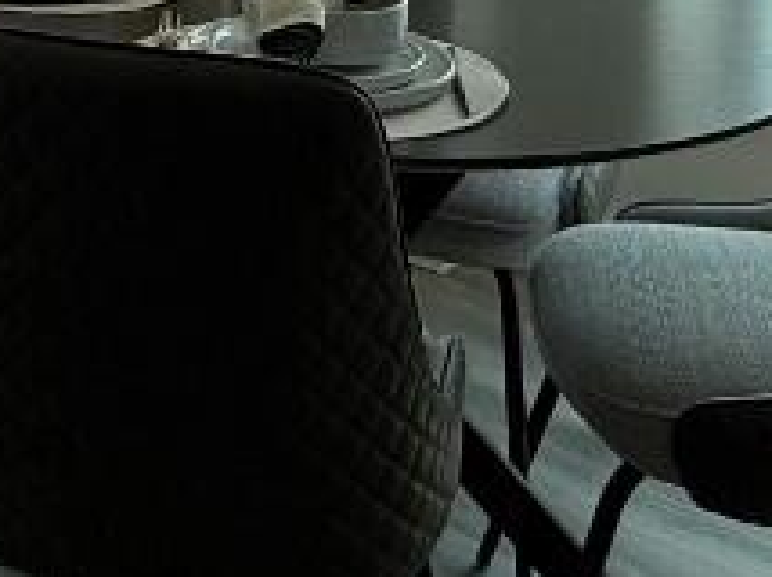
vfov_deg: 18.6
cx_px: 4
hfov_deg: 27.4
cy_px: -357
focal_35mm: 67
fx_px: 1493
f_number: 2.2
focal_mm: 2.22
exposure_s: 1/809
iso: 64
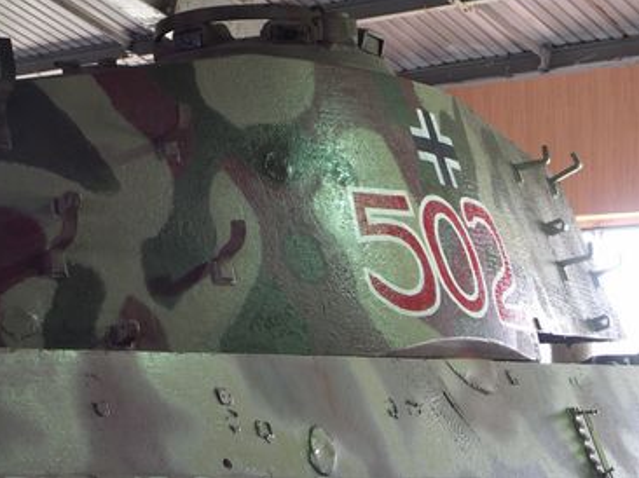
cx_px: 328
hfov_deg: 20.9
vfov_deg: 15.7
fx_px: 1734
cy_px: 218
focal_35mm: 94
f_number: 3.5
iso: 160
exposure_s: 1/20
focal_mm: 22.2
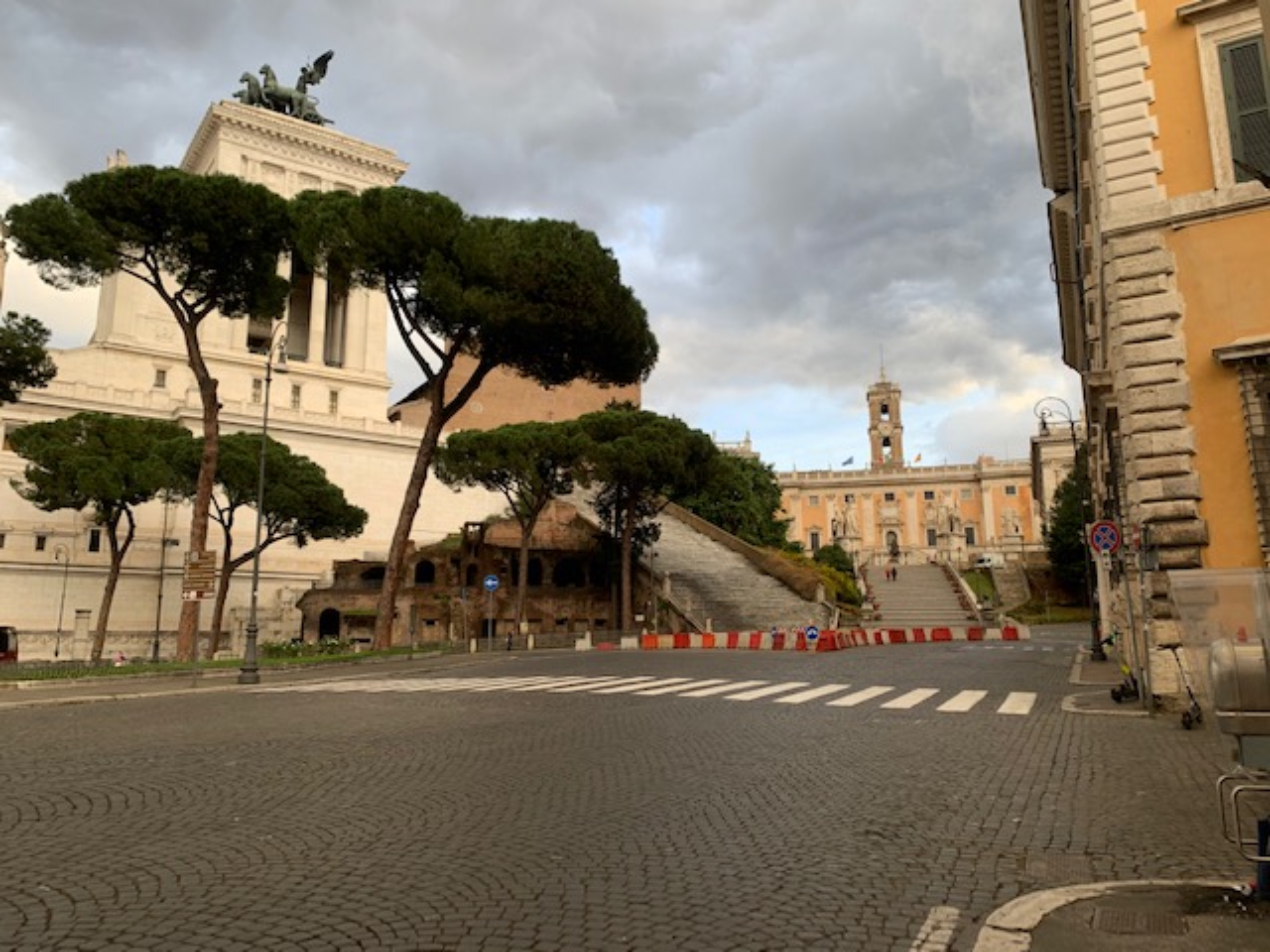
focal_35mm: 26
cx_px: 635
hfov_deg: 67.3
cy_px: 476
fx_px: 954
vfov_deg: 53.1
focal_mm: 4.25
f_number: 1.8
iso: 25
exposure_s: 1/291
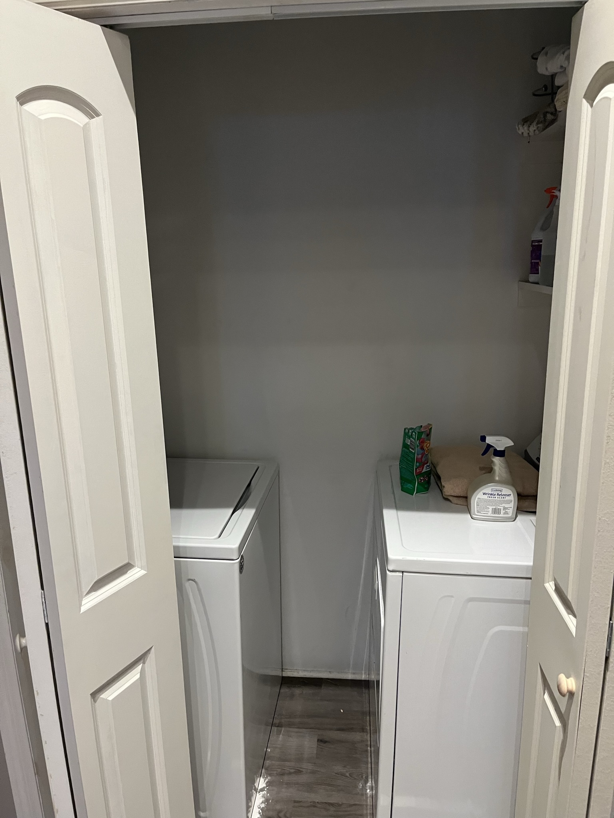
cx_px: 307
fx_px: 615
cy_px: 409
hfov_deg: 53.1
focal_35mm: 26
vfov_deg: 67.3
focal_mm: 5.1
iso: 320
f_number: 1.6
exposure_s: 1/60
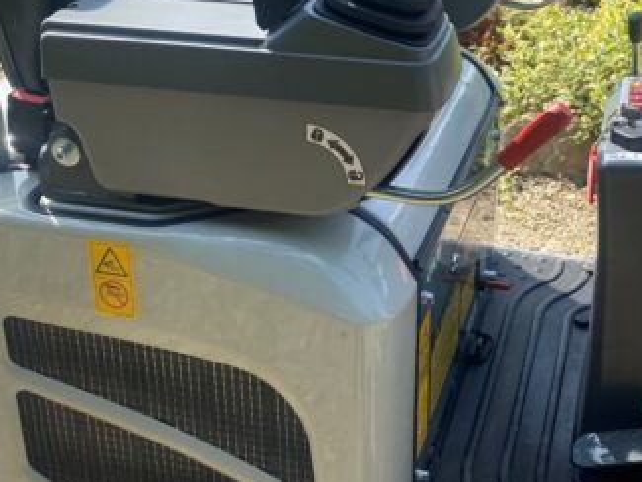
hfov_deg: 34.0
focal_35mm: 56
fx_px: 1039
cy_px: 96
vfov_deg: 25.7
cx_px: 439
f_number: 1.8
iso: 32
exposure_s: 1/1007
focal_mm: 4.25
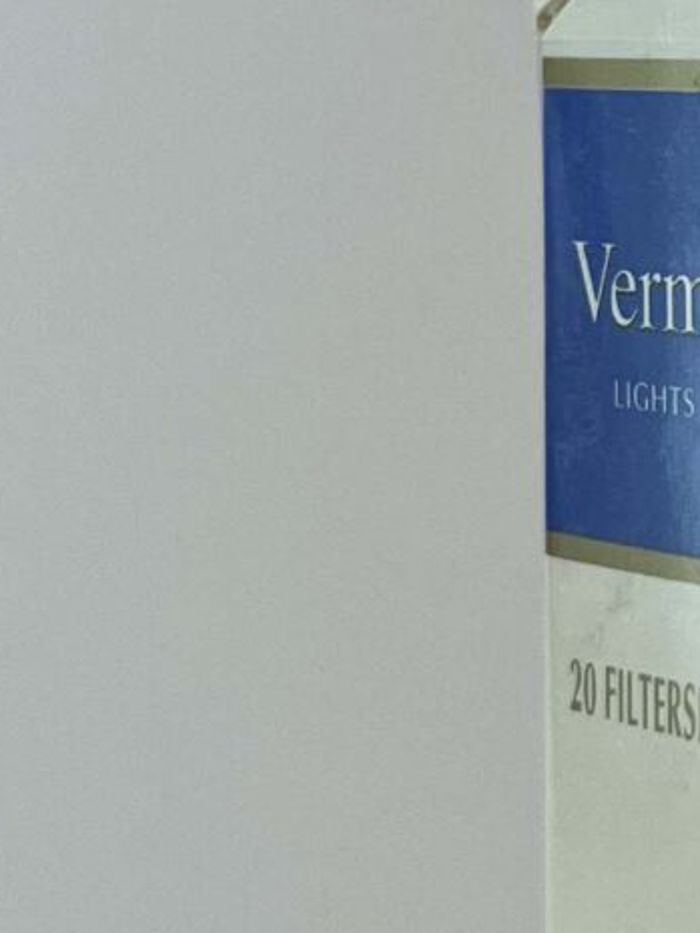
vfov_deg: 13.7
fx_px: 3854
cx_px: 1189
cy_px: 80
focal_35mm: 143
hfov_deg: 9.9
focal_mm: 5.1
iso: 50
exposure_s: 1/440
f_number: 1.6
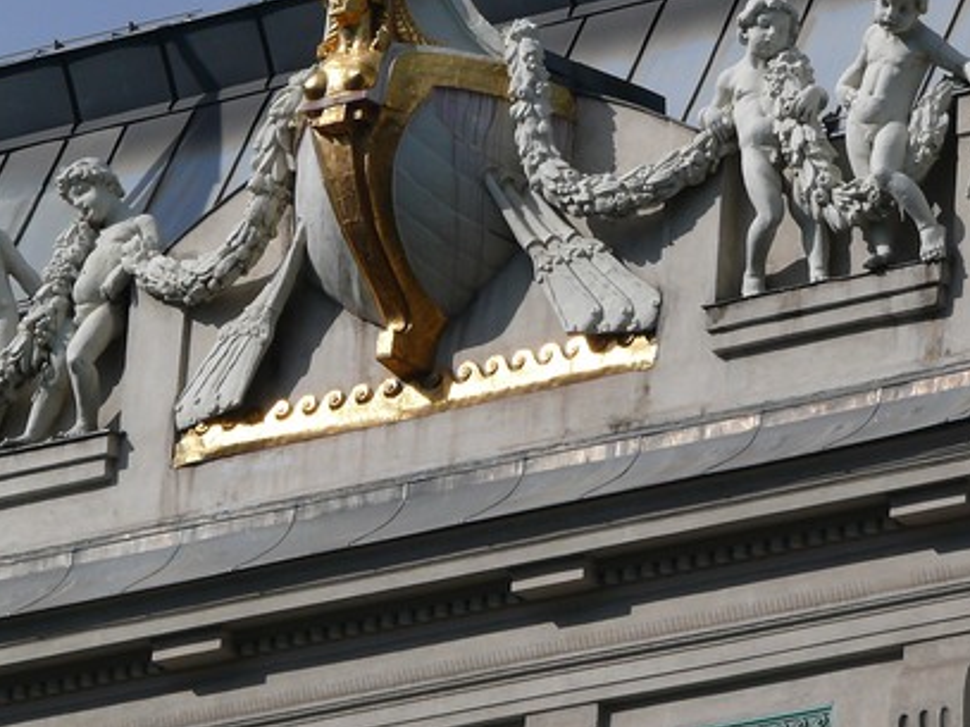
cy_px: 148
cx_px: 353
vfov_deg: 3.9
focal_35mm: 381
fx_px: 10673
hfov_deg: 5.2
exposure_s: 1/400
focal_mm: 43.7
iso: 100
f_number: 5.6
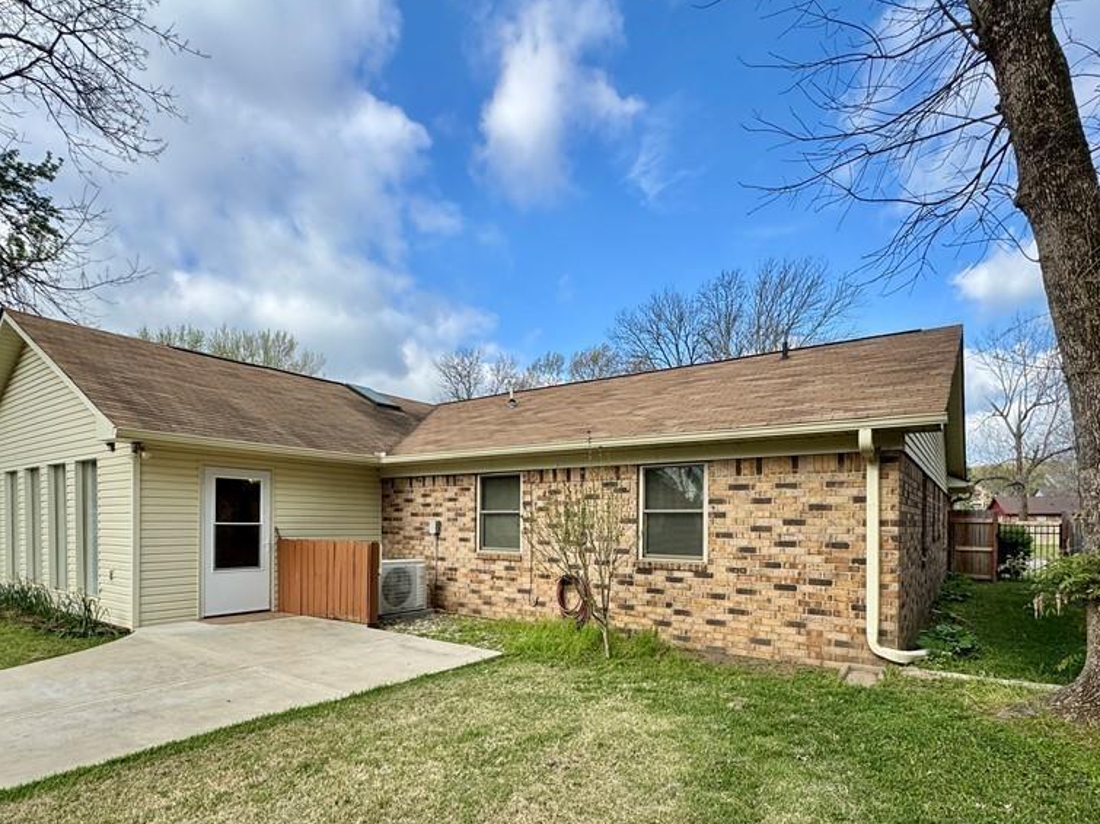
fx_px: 604
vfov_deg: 67.4
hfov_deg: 84.7
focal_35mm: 19
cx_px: 557
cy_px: 526
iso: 40
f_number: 2.2
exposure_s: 1/796
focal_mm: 2.22
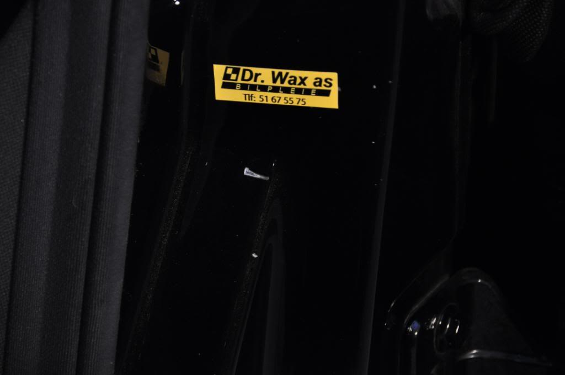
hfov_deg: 6.9
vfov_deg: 4.6
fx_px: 4702
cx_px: 282
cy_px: 188
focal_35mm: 300
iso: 800
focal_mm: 200
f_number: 6.3
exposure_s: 1/60
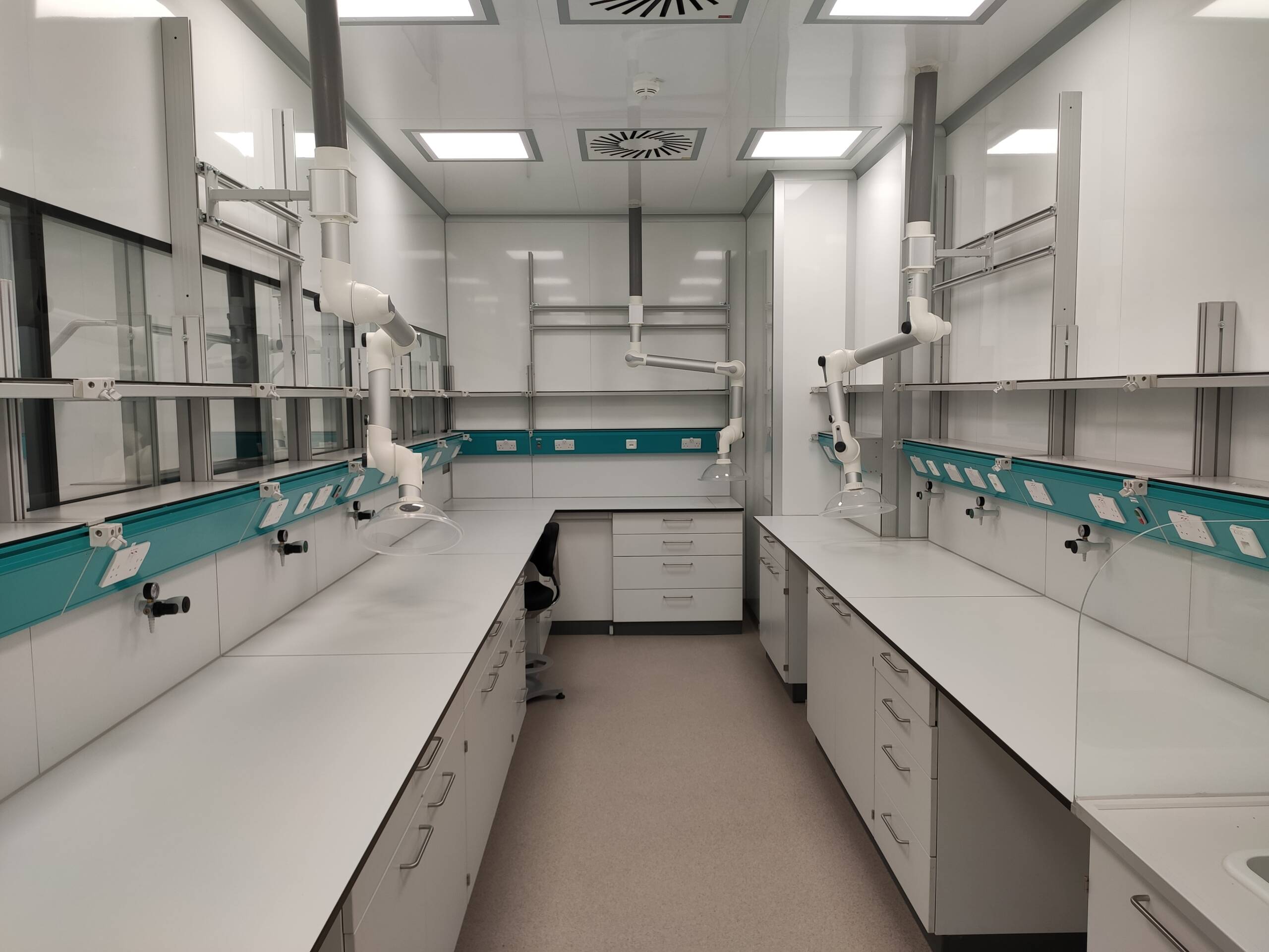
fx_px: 953
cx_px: 634
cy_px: 476
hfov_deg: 67.3
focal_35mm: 26
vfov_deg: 53.1
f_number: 1.75
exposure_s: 1/120
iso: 186
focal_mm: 4.77
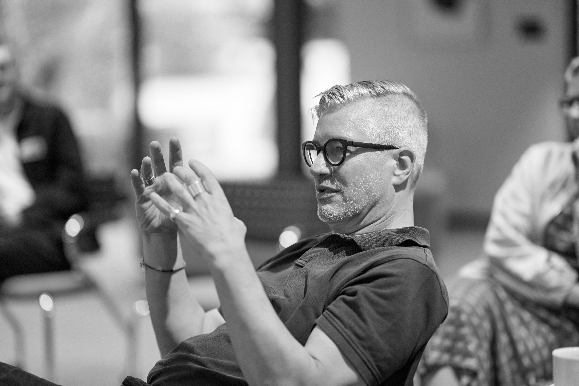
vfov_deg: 13.0
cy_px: 193
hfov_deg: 19.5
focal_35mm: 105
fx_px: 1689
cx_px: 290
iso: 2000
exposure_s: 1/800
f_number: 1.4
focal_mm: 105
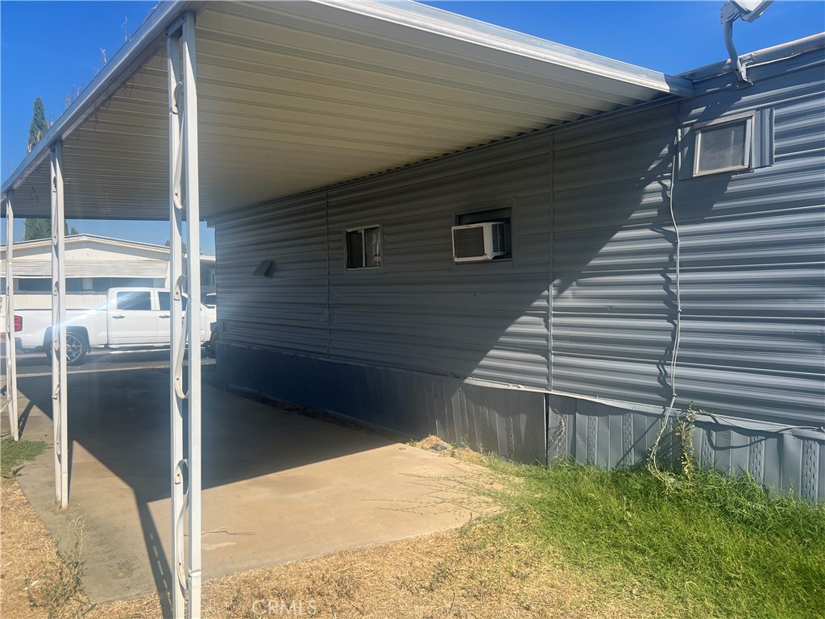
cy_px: 310
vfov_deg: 53.1
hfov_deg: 67.3
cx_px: 412
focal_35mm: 26
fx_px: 620
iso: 50
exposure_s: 1/3704
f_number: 1.5
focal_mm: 5.7
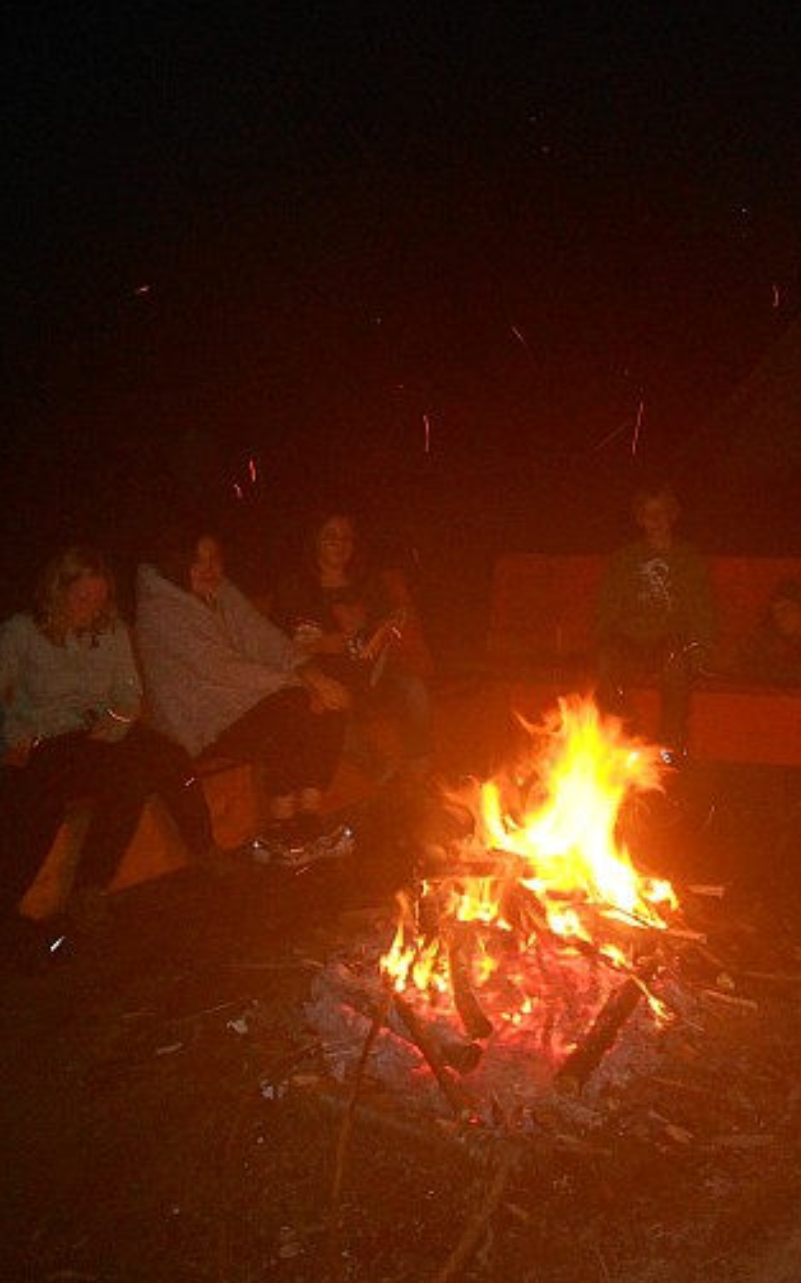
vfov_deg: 52.8
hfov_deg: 33.3
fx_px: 1293
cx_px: 652
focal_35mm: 37
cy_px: 643
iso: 250
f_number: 3.2
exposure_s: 1/25
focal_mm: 4.6
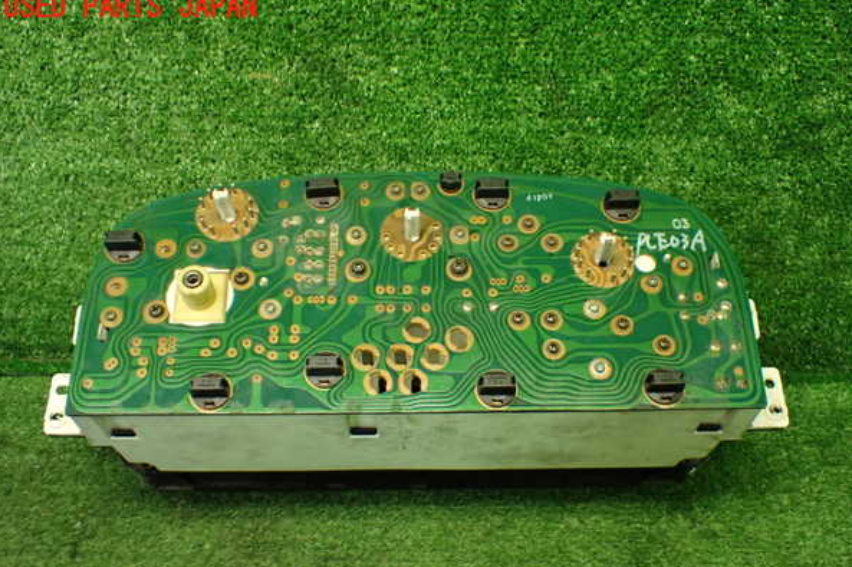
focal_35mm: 40
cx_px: 427
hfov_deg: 48.5
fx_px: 946
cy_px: 313
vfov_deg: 33.4
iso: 800
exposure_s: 1/100
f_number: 2.7
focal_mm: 6.83
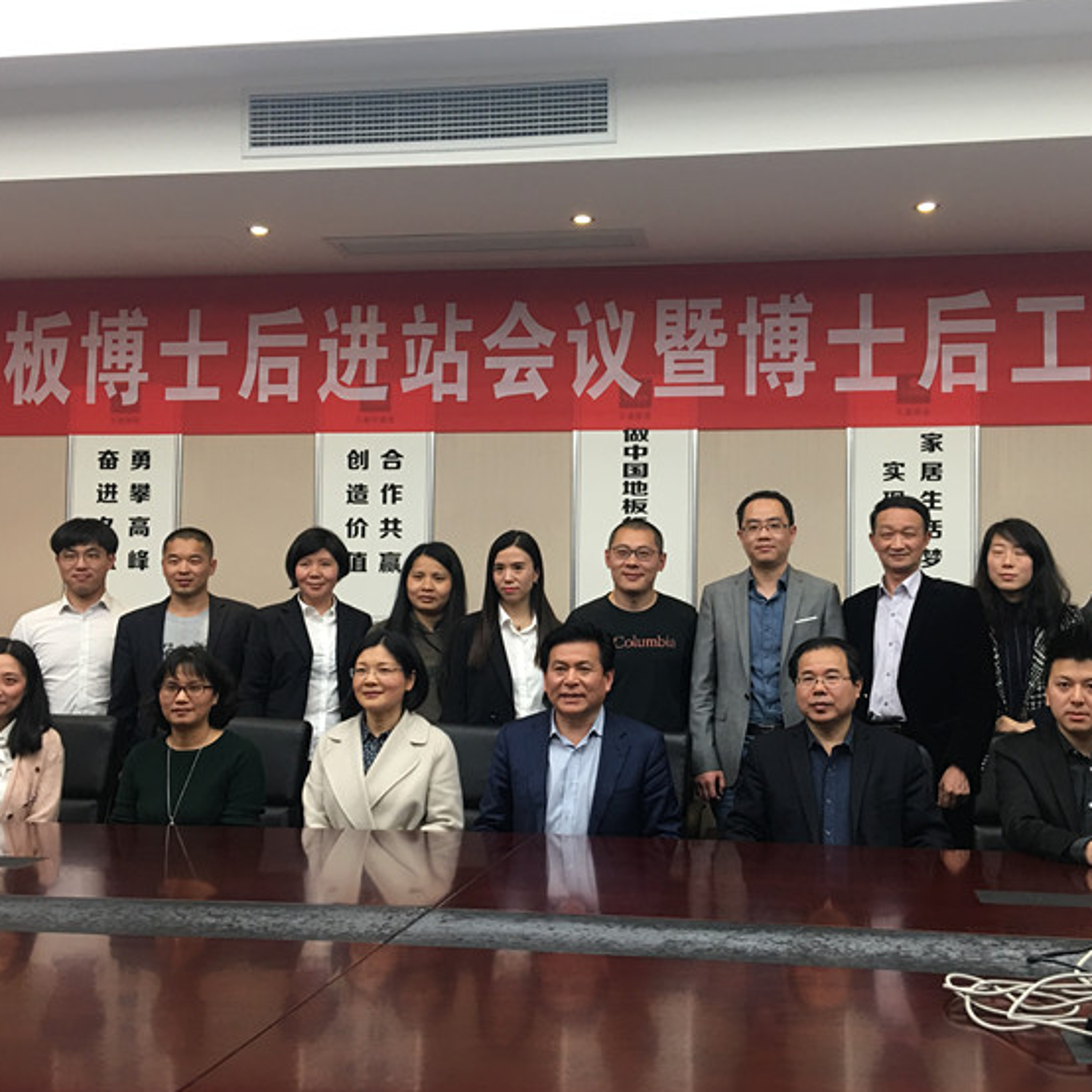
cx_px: 617
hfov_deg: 44.8
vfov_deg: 44.9
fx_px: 1321
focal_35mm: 37
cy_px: 570
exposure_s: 1/33
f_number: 2.2
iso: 50
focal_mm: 4.15
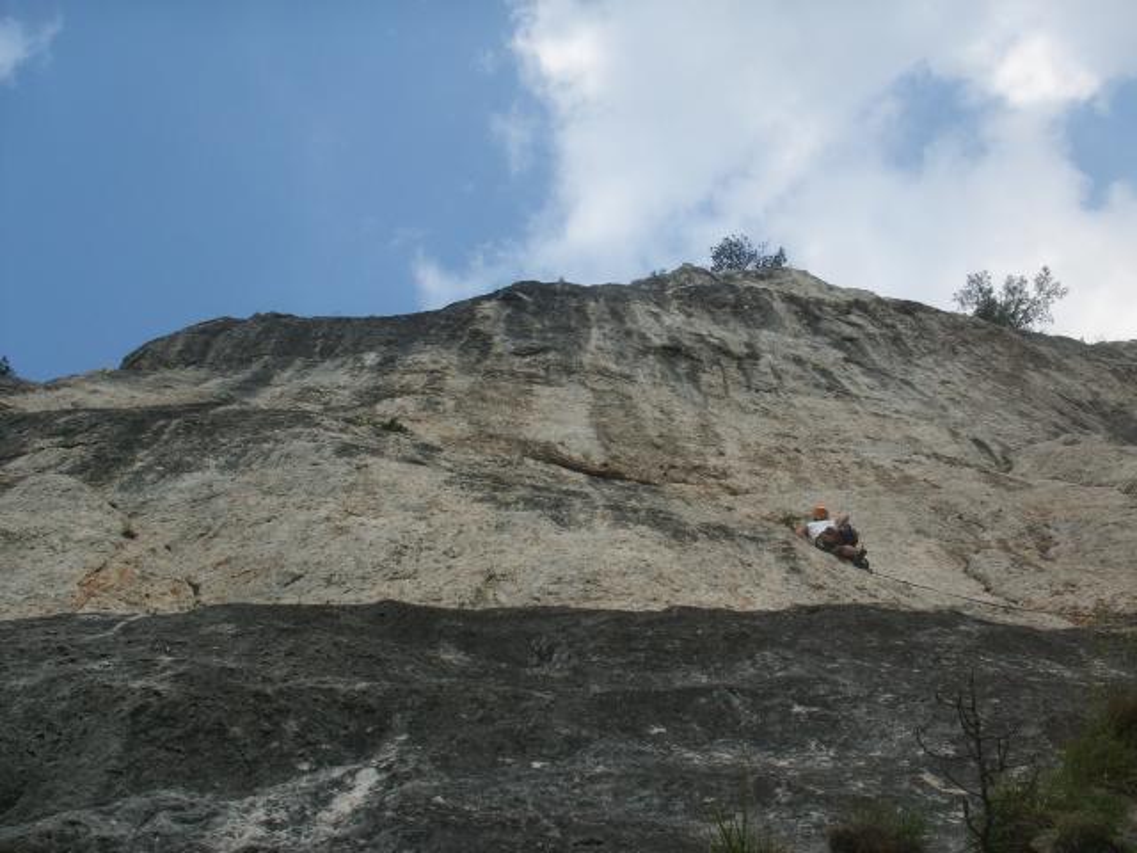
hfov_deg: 50.1
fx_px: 1215
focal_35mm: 37
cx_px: 568
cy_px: 426
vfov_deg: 38.7
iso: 50
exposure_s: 1/125
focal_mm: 7.7
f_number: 7.1
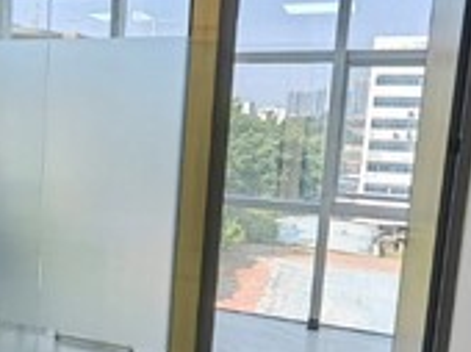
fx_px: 666
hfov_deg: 35.0
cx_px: -8
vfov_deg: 29.5
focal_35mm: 49
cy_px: 208
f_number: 2.2
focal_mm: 1.76
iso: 50
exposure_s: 1/172
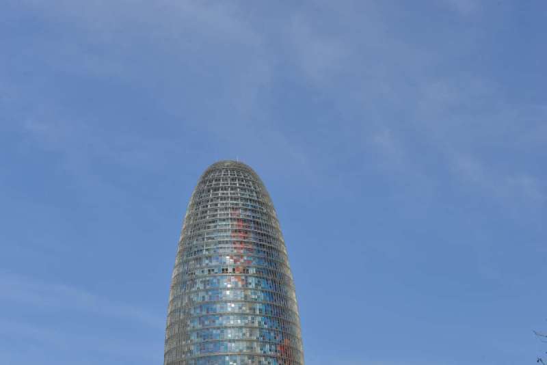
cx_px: 274
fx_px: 1064
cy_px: 182
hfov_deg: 28.8
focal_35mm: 70
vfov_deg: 19.5
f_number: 11
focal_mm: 70
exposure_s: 1/125
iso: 140
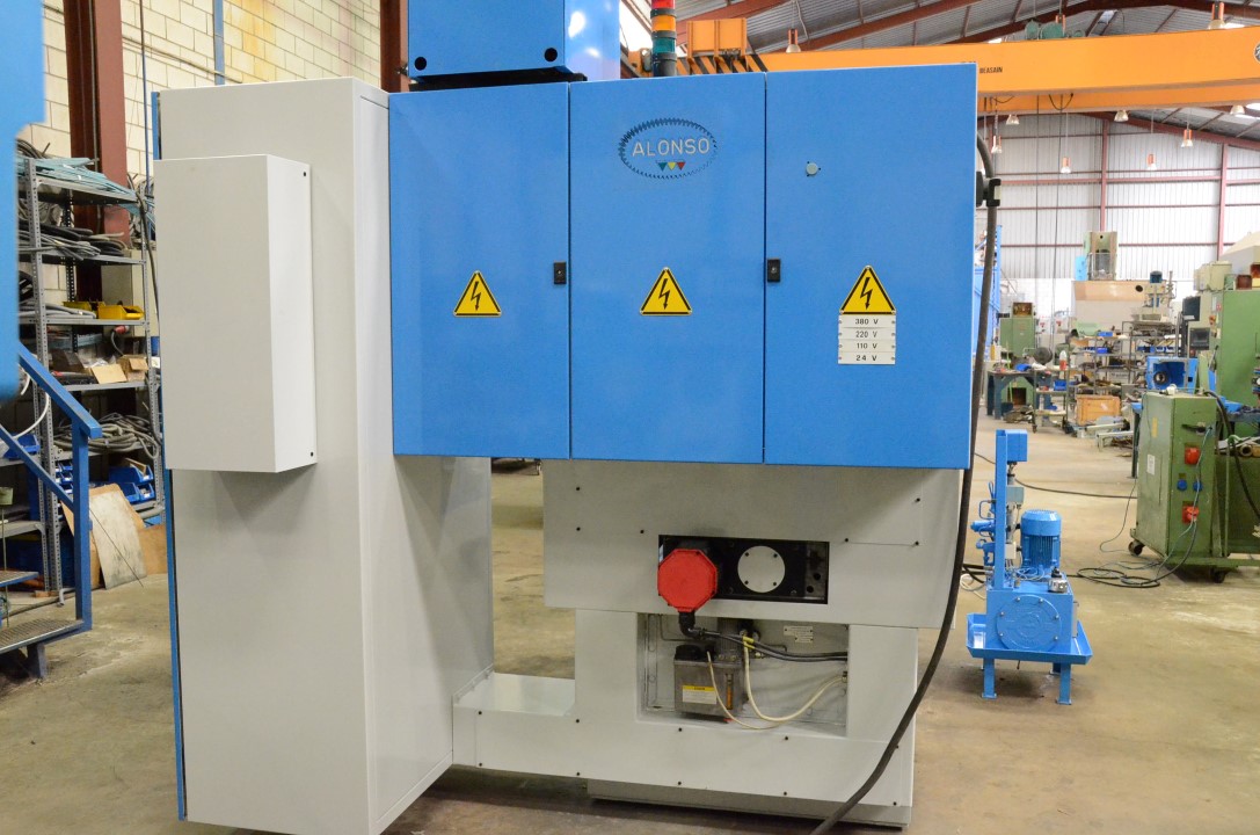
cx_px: 630
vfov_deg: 39.8
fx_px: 1153
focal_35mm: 33
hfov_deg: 57.3
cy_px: 418
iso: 6400
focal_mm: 22
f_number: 6.3
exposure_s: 1/160
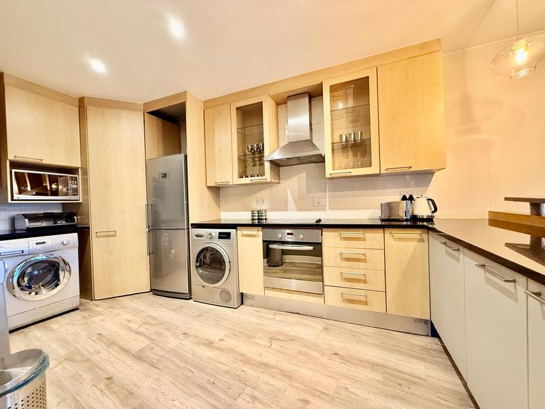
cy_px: 204
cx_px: 272
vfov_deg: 85.7
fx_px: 220
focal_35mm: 14
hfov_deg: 102.1
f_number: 2.2
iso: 500
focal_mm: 2.22
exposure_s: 1/50
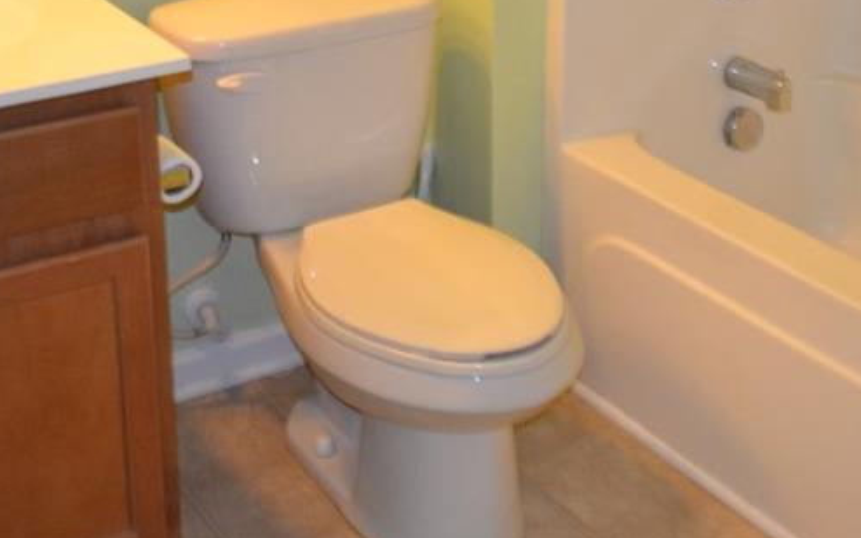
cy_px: -30
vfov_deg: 21.7
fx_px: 1338
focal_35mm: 57
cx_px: 485
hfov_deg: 35.6
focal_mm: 18
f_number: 3.5
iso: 1100
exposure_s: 1/60
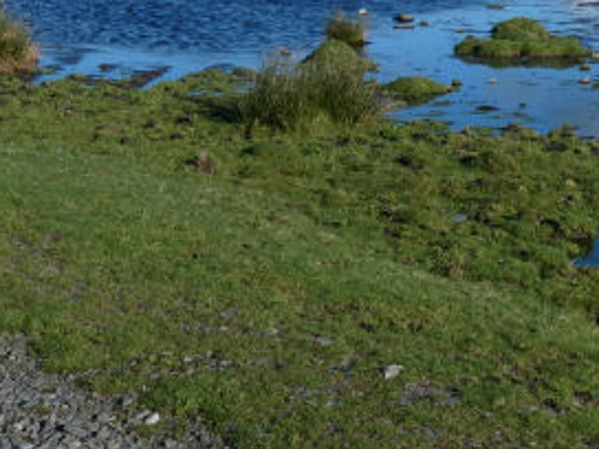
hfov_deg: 19.6
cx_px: 502
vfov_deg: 14.7
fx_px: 1713
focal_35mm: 99
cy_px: -18
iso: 80
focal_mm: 5.3
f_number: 4
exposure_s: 1/1000
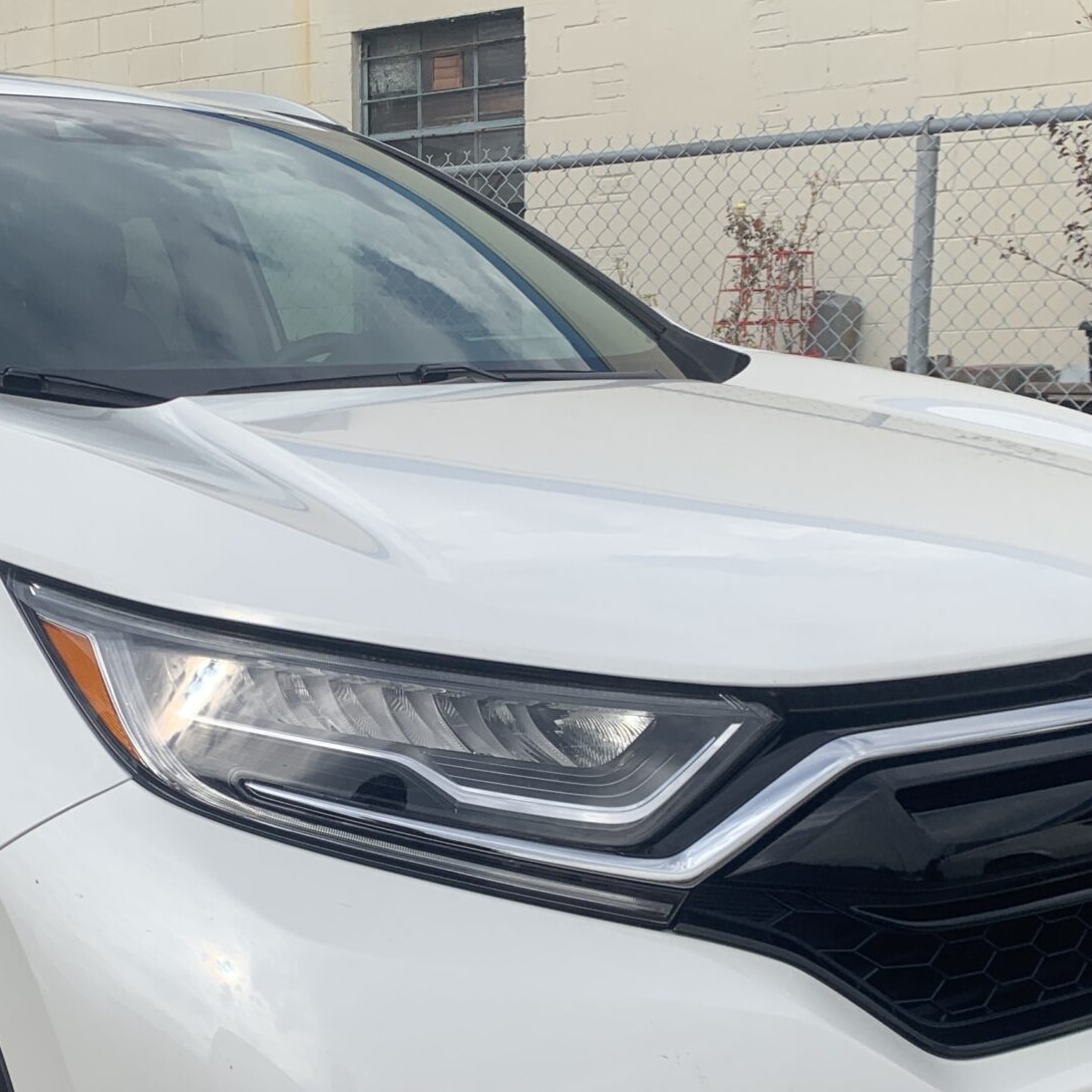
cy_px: 771
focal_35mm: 54
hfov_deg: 31.4
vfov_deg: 31.3
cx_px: 363
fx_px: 1927
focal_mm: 4.25
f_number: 1.8
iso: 25
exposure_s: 1/2755
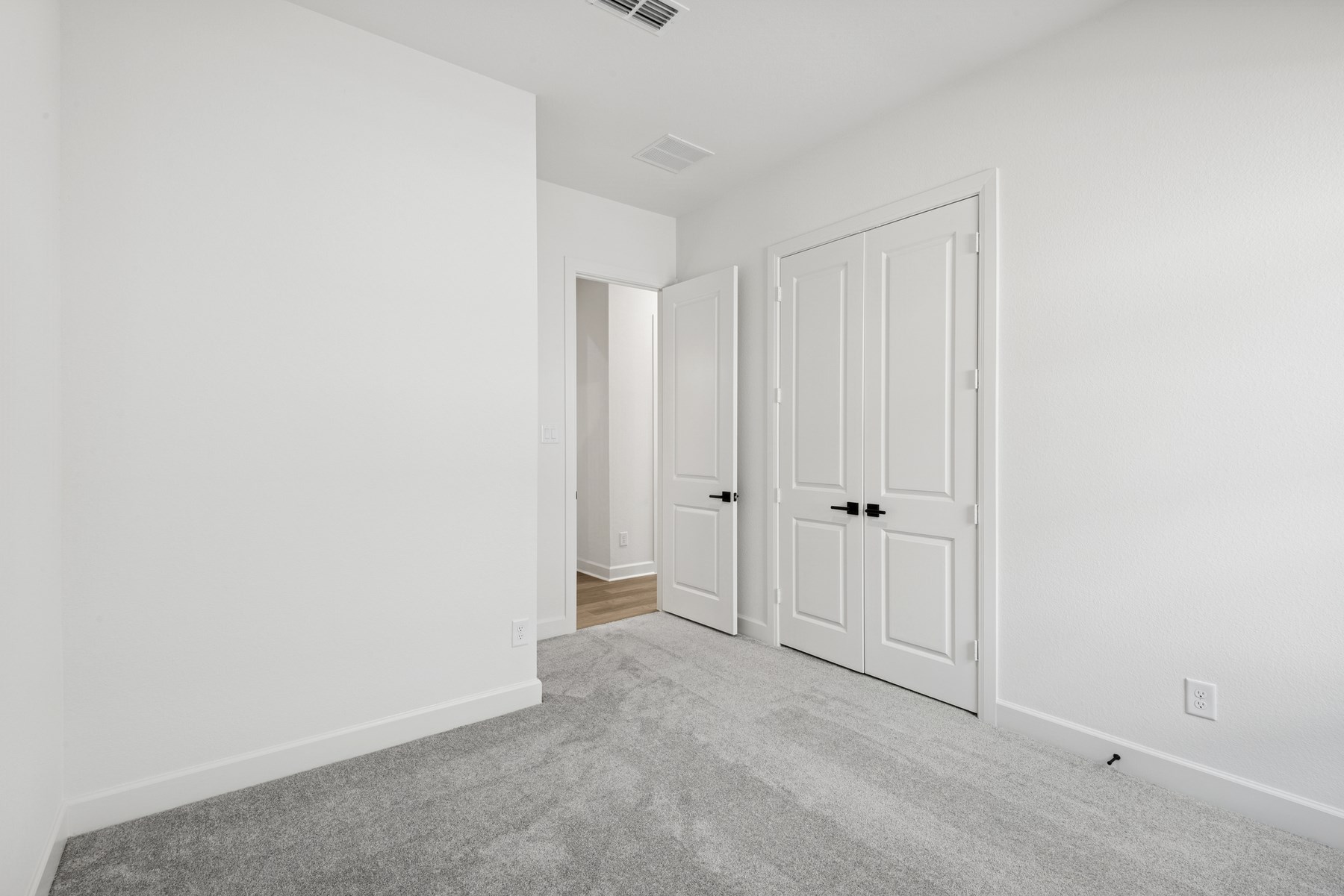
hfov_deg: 96.7
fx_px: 597
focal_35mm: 16
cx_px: 672
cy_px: 448
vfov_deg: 73.8
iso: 160
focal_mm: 16
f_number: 9
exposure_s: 1/2
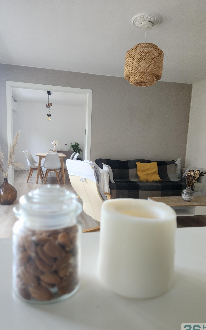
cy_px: 169
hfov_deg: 49.3
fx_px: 225
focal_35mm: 25
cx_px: 106
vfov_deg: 72.5
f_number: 1.8
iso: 125
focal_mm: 5.4
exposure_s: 1/100
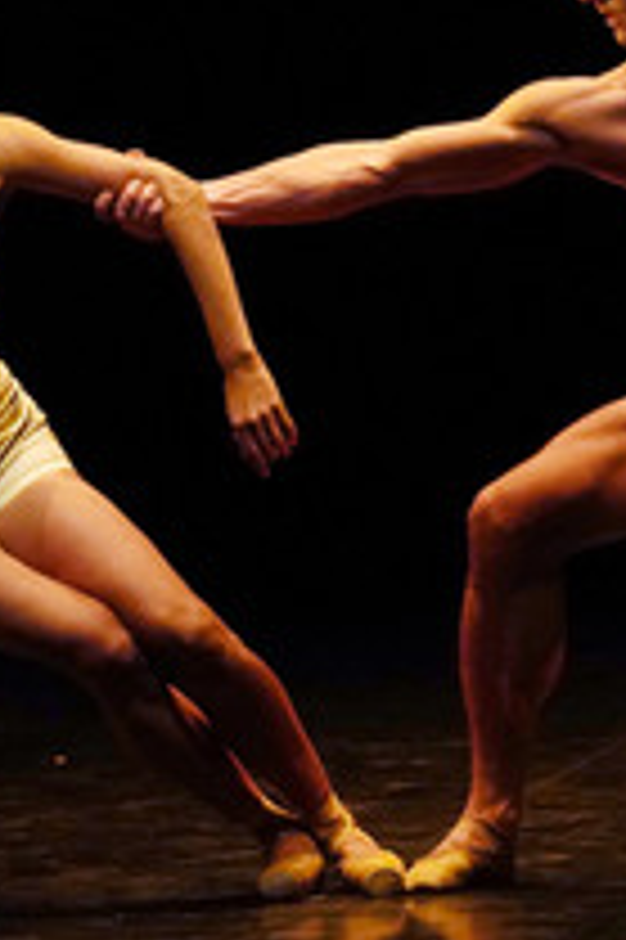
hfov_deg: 1.8
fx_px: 19724
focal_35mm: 755
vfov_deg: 2.7
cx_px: 516
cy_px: 364
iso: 6400
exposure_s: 1/250
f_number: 6.3
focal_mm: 350
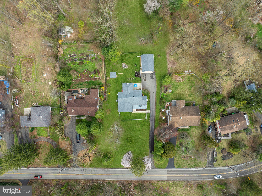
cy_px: 98
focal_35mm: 24
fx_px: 182
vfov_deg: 56.8
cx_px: 131
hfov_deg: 71.6
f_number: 2.8
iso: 100
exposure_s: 1/500
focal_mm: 12.29
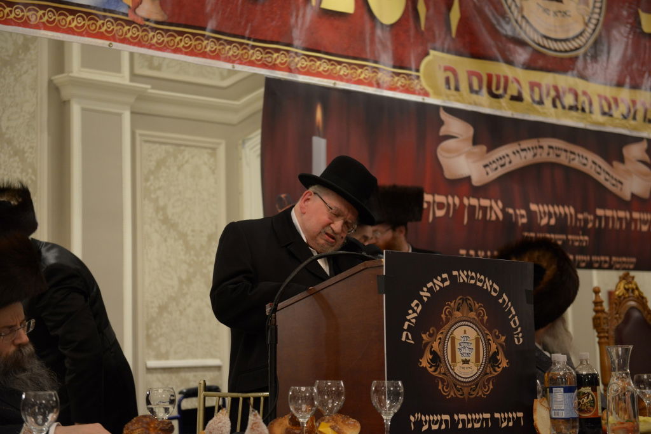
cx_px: 326
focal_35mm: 70
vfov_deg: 19.5
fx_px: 1266
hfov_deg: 28.8
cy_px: 217
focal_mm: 70
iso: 1600
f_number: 2.8
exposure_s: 1/100
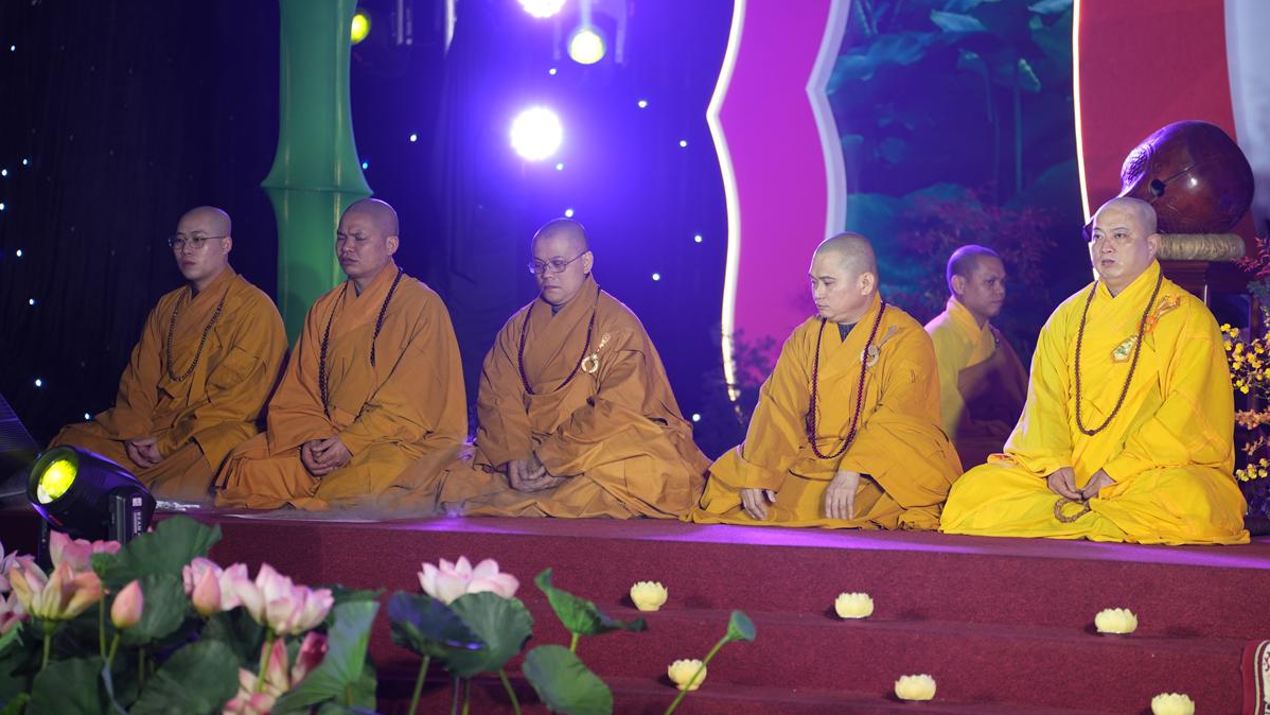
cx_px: 635
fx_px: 4984
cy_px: 324
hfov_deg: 14.5
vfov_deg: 8.2
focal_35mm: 148
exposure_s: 1/160
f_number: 2.8
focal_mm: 141
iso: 320
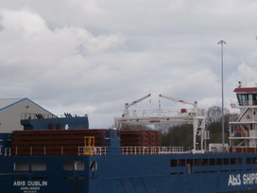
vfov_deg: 9.2
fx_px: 1203
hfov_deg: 12.2
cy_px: 122
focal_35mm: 162
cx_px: 161
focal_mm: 19.54
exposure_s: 1/500
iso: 100
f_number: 5.4
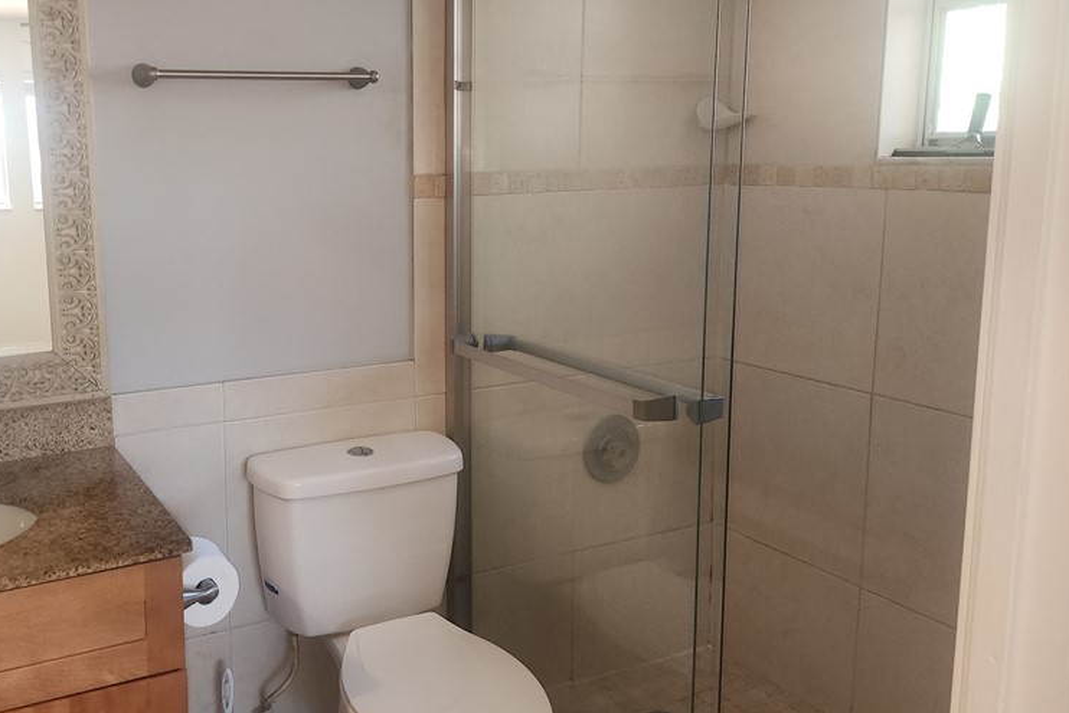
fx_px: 980
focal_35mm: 33
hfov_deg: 55.9
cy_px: 311
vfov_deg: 39.9
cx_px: 350
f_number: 1.8
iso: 125
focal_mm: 5.4
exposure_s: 1/60
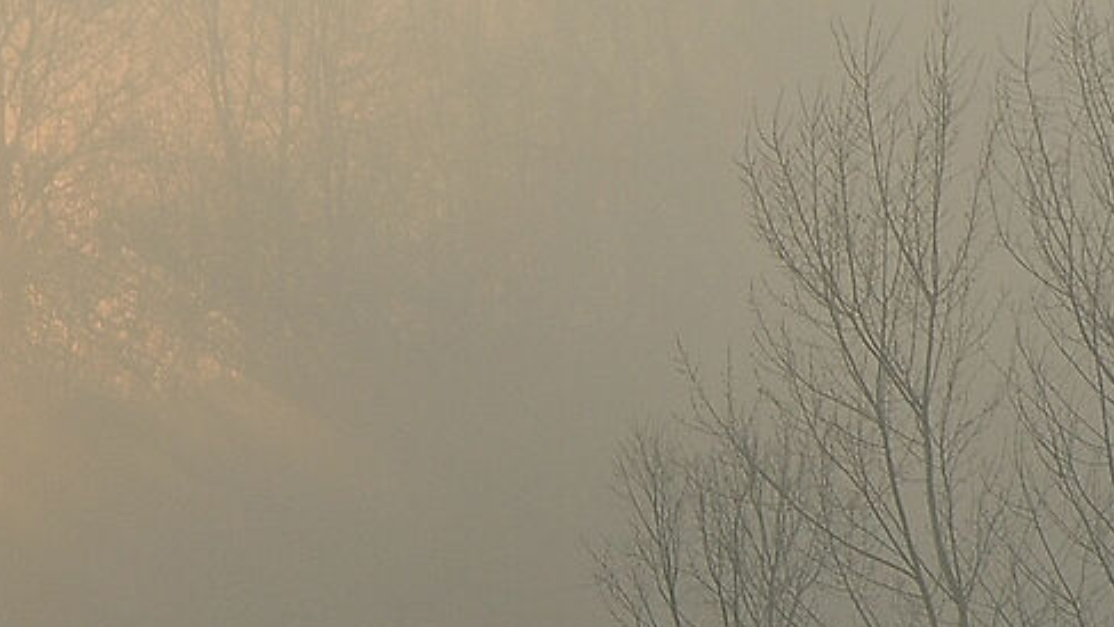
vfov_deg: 1.5
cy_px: 327
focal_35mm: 810
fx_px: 23928
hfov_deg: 2.7
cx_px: -30
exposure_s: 1/125
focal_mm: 105
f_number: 10
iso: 100
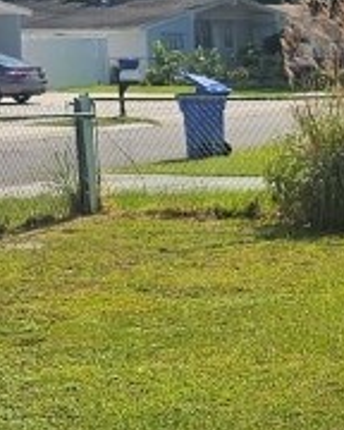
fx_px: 1629
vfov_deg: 15.0
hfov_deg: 12.0
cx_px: 320
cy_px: 277
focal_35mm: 128
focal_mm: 6.3
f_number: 1.7
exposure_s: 1/1258
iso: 10
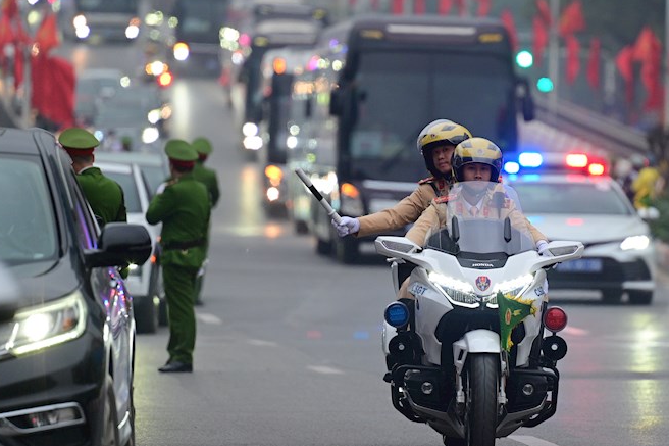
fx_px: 7450
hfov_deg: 5.1
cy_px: 242
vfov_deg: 3.4
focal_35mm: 401
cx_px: 449
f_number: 4
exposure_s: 1/400
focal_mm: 280
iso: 1400
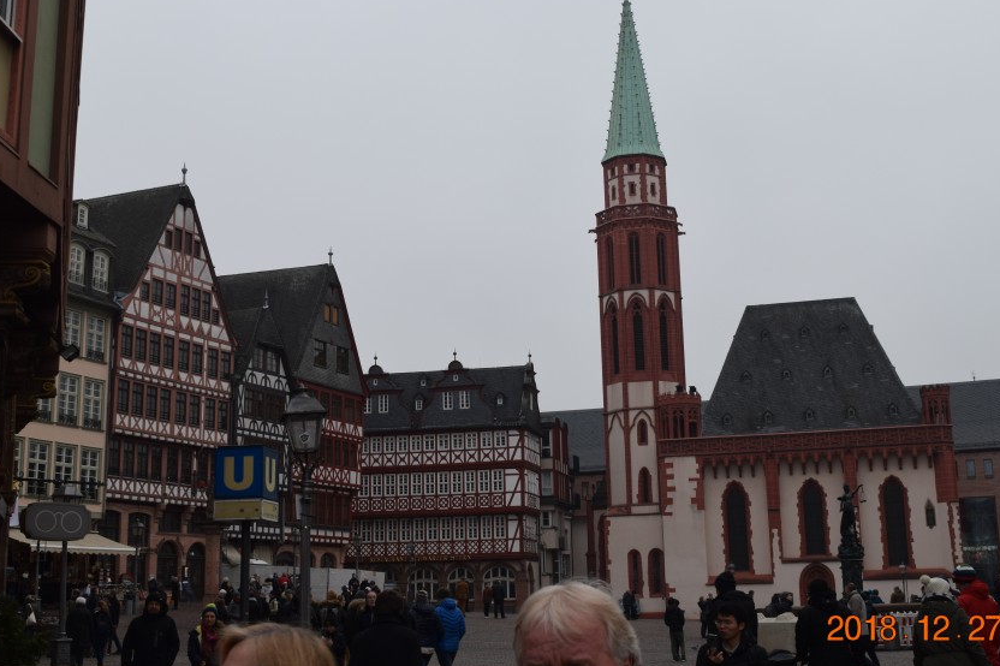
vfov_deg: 28.0
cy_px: 280
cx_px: 504
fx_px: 1333
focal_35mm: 48
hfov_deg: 41.1
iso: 360
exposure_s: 1/250
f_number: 8
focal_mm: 26
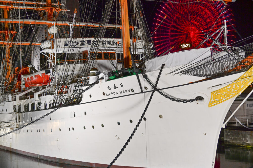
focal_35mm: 70
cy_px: 84
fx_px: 492
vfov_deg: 19.4
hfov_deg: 28.9
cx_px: 126
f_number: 4
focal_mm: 70
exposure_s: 1/80
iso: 900
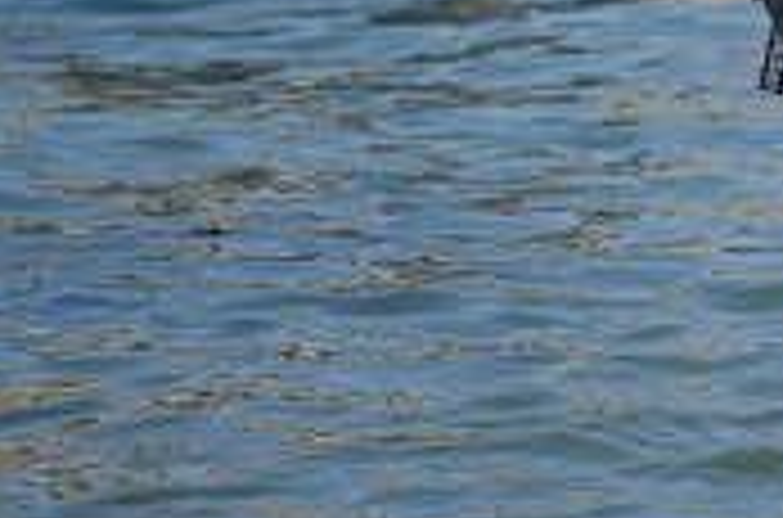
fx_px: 30454
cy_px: -198
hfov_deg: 1.5
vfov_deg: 1.0
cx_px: 1210
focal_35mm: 1404
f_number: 5.6
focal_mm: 300
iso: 160
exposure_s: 1/500
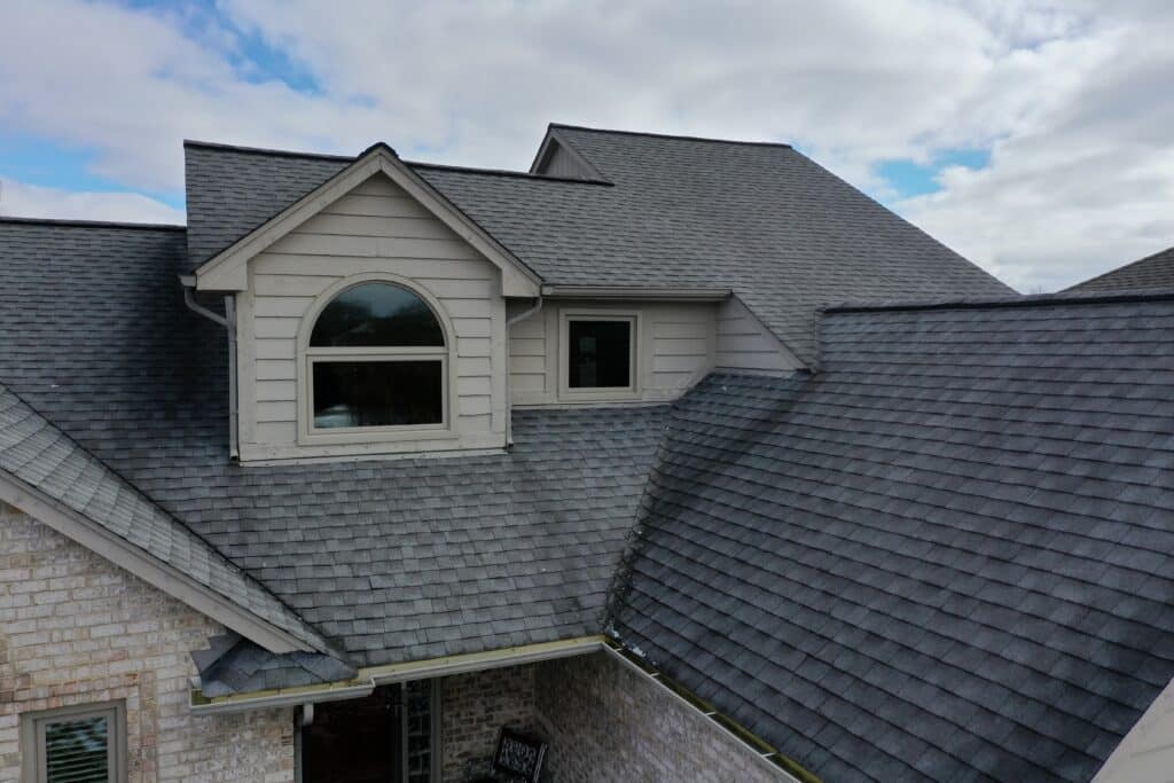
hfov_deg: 65.5
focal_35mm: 28
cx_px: 587
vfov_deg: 46.4
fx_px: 913
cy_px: 392
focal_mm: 10.26
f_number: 6.3
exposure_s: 1/500
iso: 100
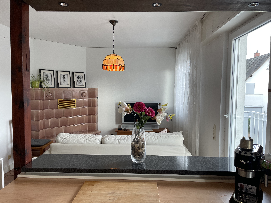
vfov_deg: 53.1
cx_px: 136
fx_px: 204
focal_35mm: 26
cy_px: 102
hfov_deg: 67.3
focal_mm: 4.2
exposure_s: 1/100
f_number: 1.6
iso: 80
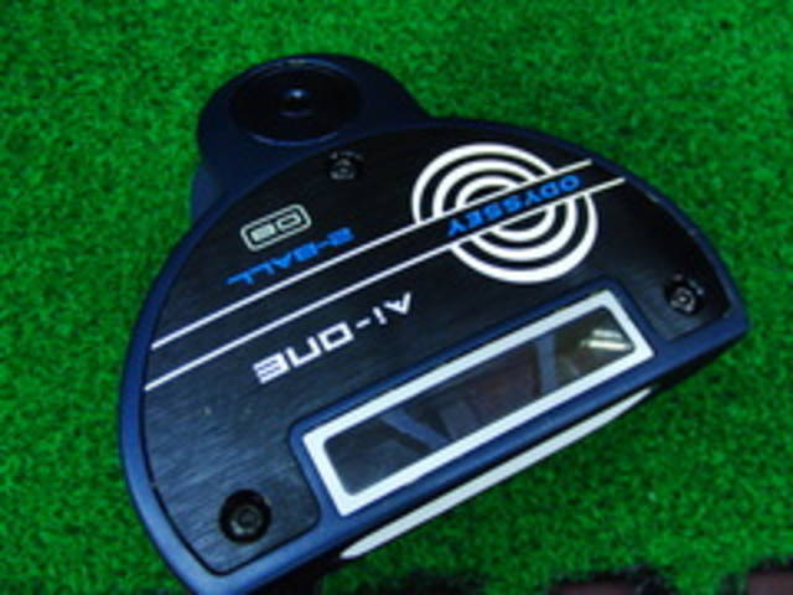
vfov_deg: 38.7
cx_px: 396
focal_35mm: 37
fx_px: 848
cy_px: 298
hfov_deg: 50.1
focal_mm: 6.42
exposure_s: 1/60
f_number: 3.6
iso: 400
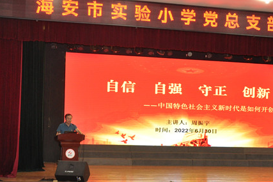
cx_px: 173
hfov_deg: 37.4
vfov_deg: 25.6
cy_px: 109
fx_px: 400
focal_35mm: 53
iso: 1250
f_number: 6.3
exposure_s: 1/160
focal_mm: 25
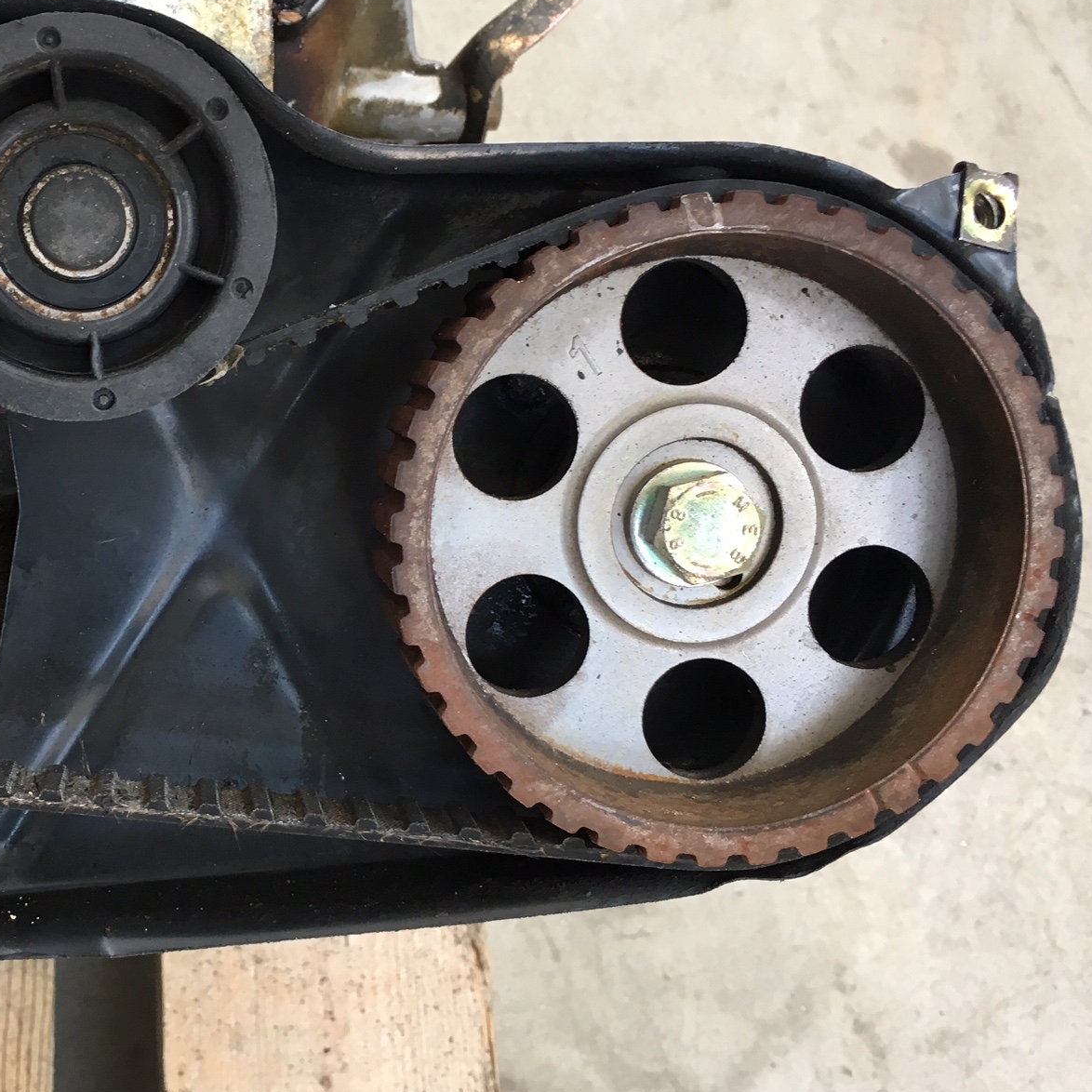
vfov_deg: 38.3
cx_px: 232
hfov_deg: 37.1
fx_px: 1570
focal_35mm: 44
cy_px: 496
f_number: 2.2
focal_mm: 4.15
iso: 80
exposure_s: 1/33
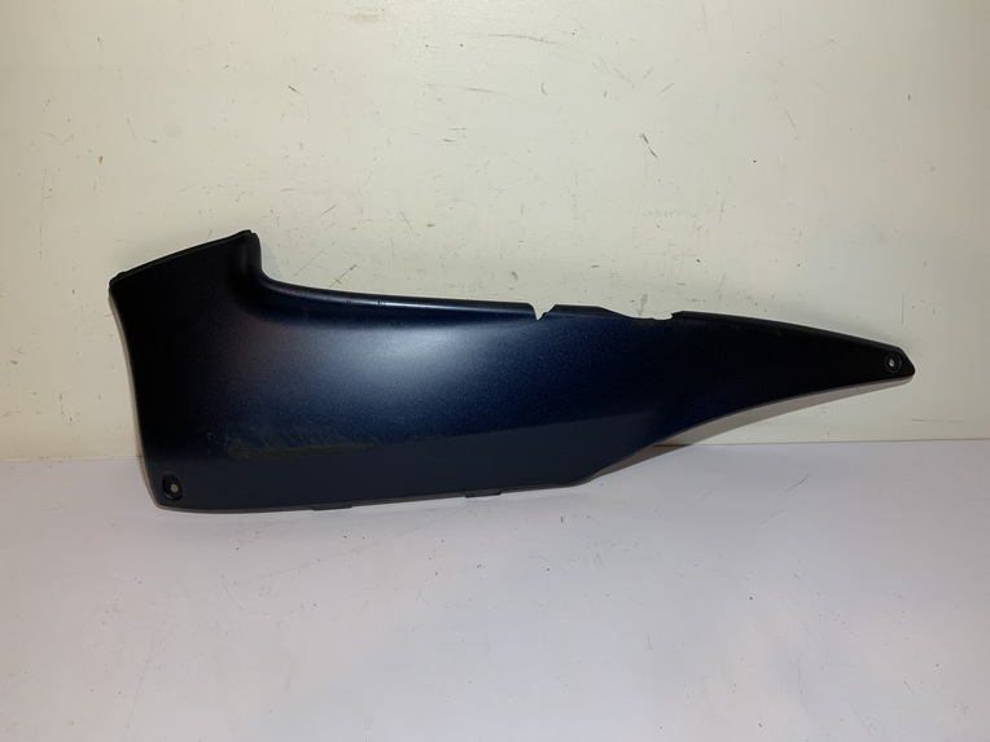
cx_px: 495
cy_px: 371
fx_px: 744
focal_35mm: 26
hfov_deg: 67.3
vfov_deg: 53.1
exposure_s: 1/121
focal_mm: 4.25
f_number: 1.8
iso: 64
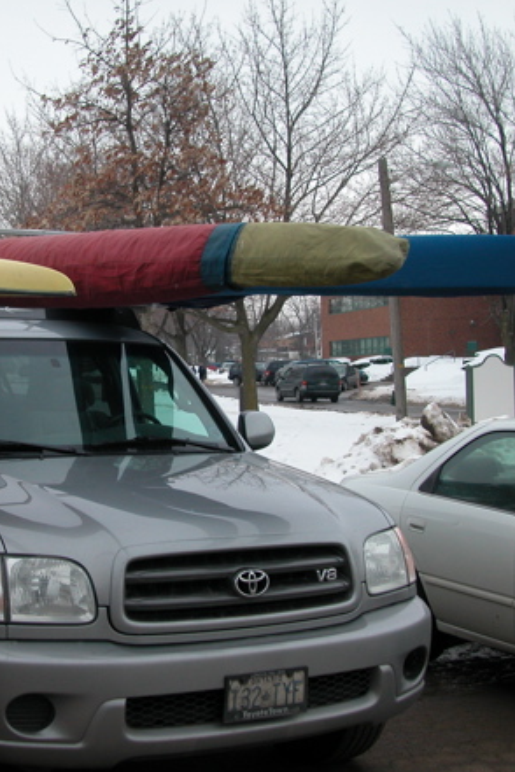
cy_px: 387
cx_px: 128
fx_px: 1244
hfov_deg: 23.1
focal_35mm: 58
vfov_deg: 34.5
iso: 100
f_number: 3.6
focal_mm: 10.5
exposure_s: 1/331
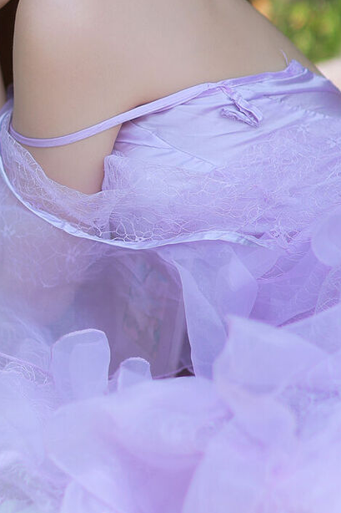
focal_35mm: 218
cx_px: 133
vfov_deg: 9.4
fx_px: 3099
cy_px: 201
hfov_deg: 6.3
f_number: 1.6
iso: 100
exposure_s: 1/2500
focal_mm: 85
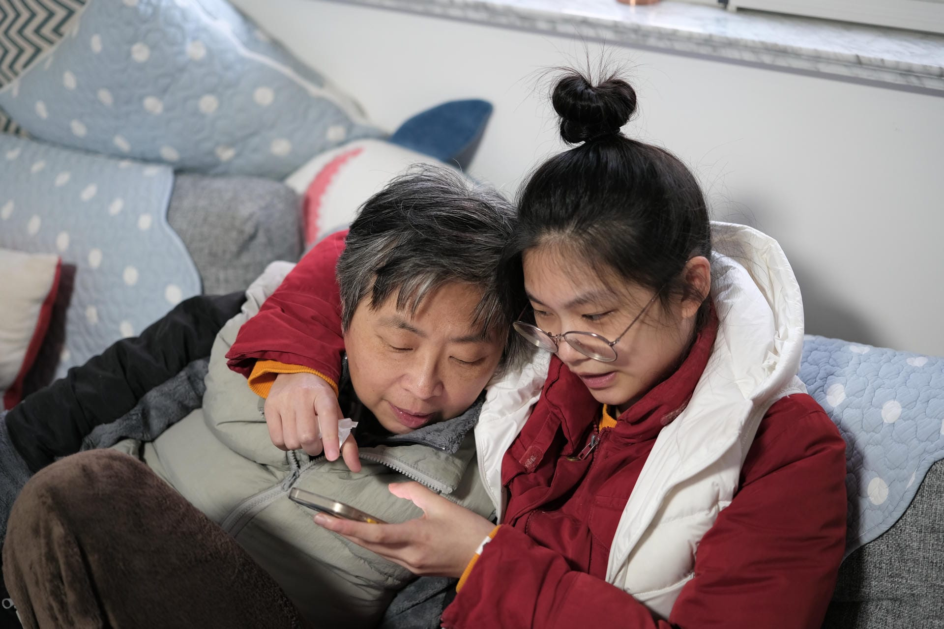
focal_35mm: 50
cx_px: 472
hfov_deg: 39.6
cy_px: 314
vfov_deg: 27.0
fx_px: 1311
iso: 640
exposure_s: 1/100
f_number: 1.4
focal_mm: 33
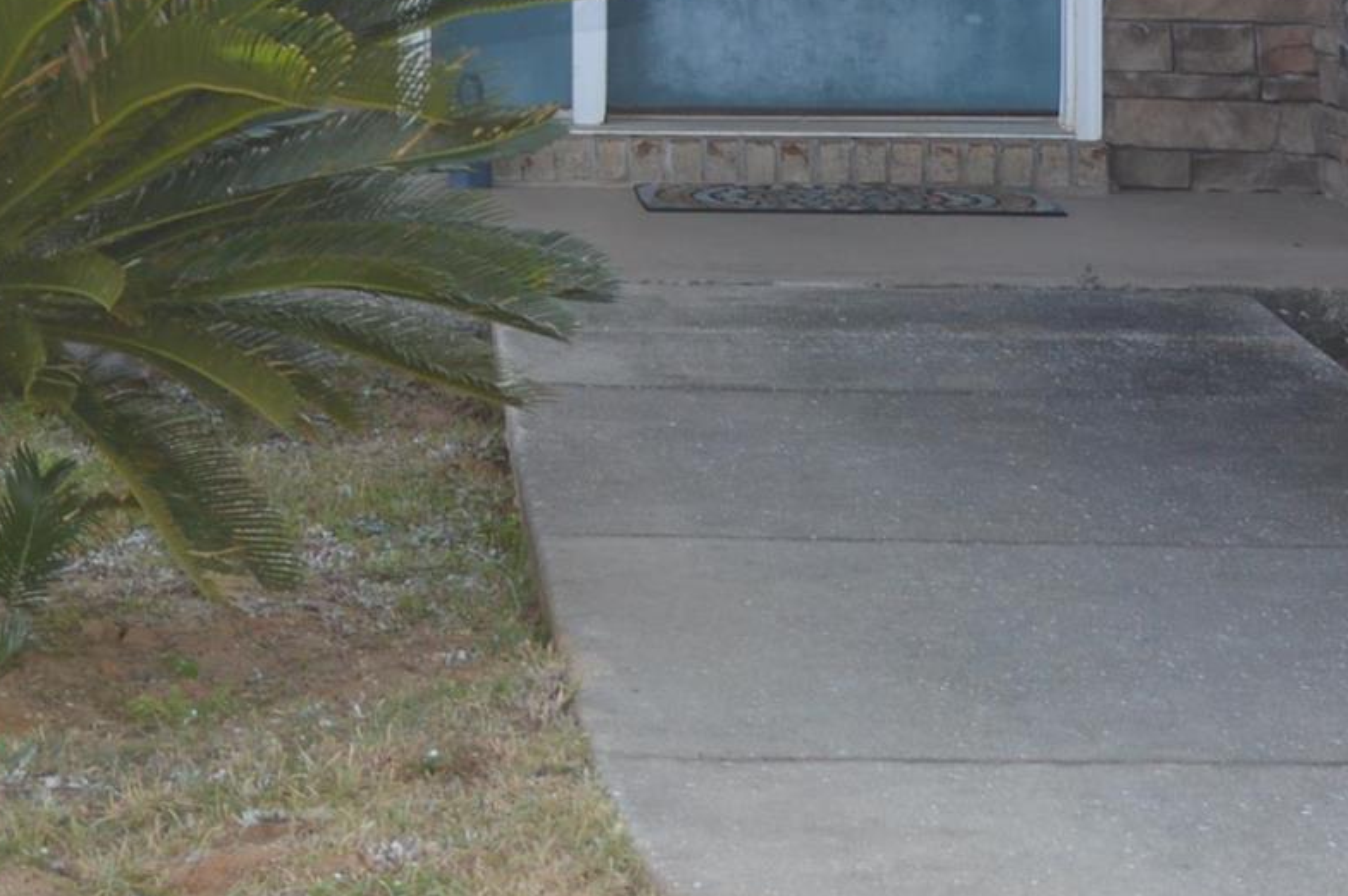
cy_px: -609
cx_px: 115
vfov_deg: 9.3
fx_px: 5274
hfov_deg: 14.4
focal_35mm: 141
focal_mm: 24
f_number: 4.5
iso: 100
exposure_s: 1/200
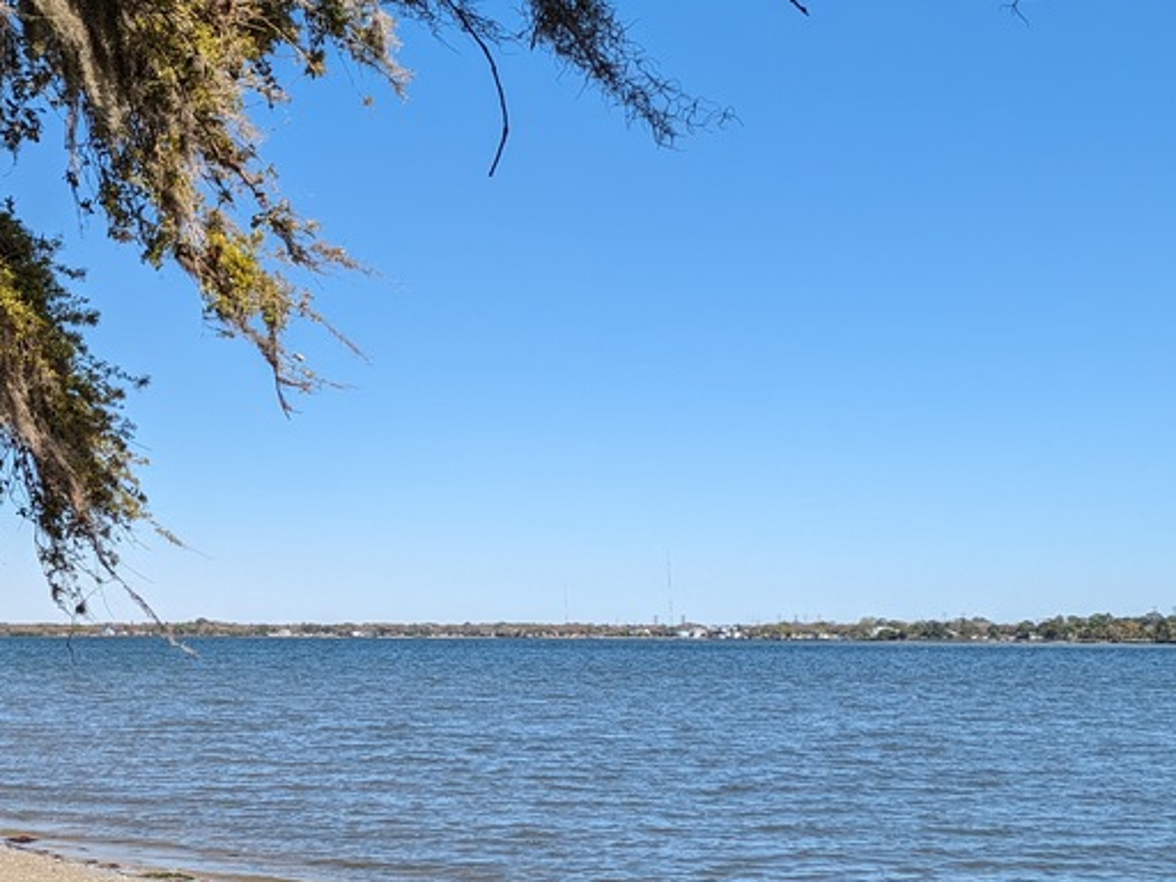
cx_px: 100
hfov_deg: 35.7
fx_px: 1699
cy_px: 381
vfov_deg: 29.1
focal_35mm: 50
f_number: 1.89
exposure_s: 1/1919
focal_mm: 5.43
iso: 47
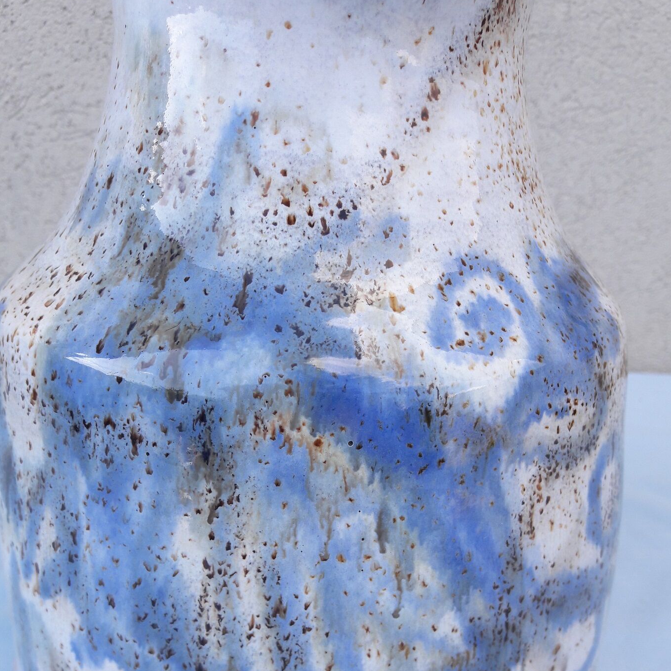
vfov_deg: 47.7
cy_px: 448
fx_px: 746
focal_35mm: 34
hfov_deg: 48.5
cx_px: 337
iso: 40
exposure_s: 1/318
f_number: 1.9
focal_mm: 3.7
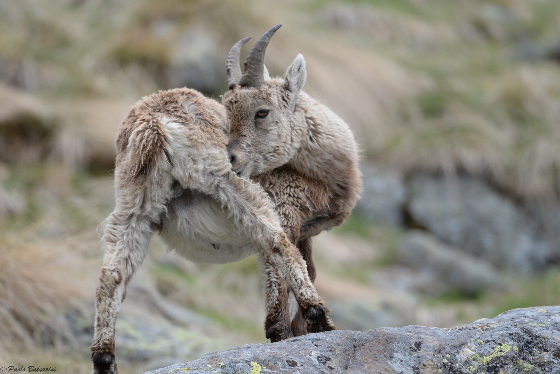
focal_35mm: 550
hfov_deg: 3.7
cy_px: 187
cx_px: 280
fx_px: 8558
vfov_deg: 2.5
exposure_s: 1/640
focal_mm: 550
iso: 1250
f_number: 8
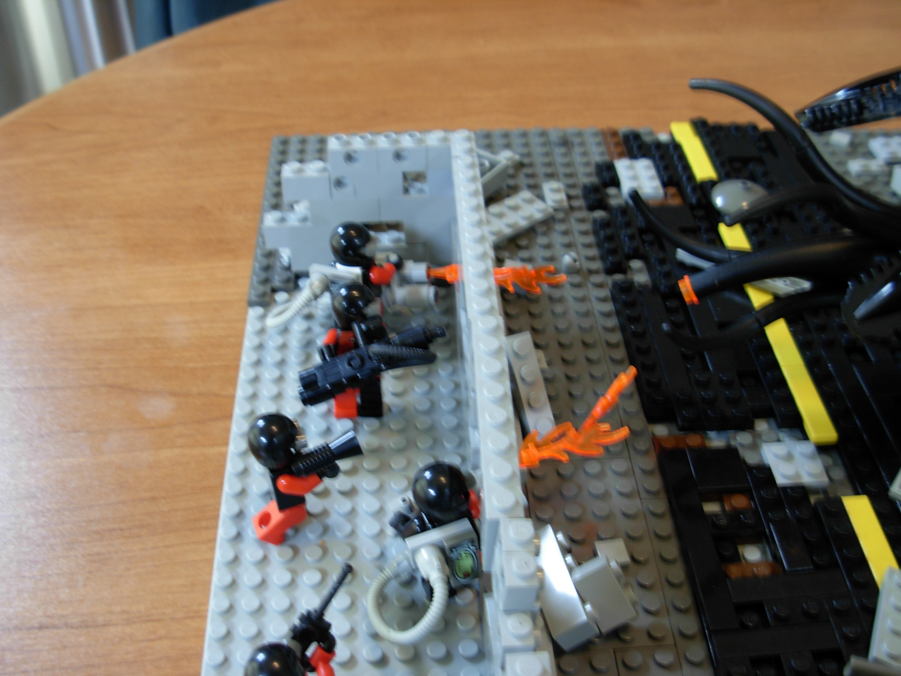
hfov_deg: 49.0
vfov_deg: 37.7
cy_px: 338
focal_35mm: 38
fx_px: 989
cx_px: 450
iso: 79
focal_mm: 6.3
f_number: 2.9
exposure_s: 1/9.7
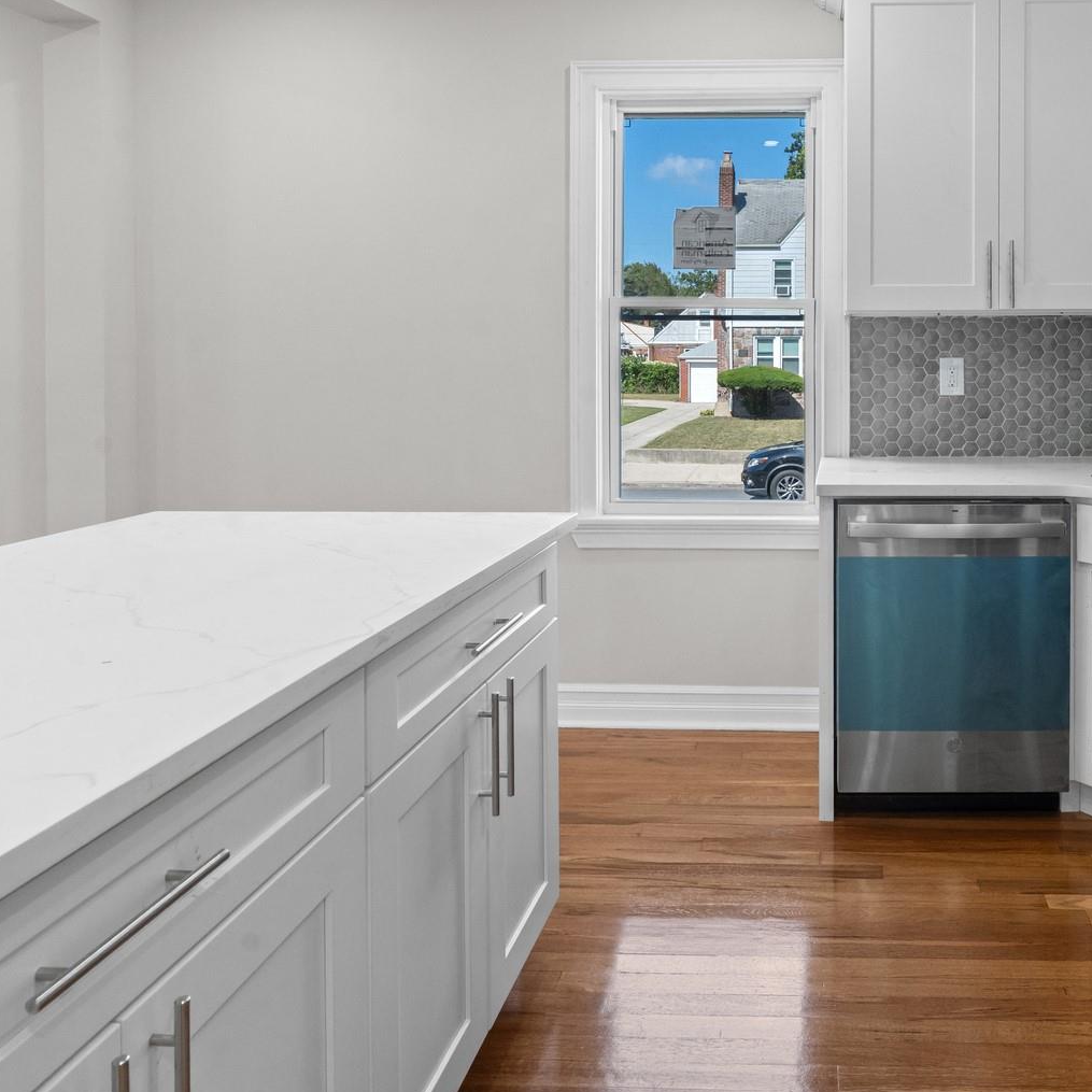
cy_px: 421
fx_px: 857
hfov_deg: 61.8
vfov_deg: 64.3
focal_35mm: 24
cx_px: 802
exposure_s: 1/30
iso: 800
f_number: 10
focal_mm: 14
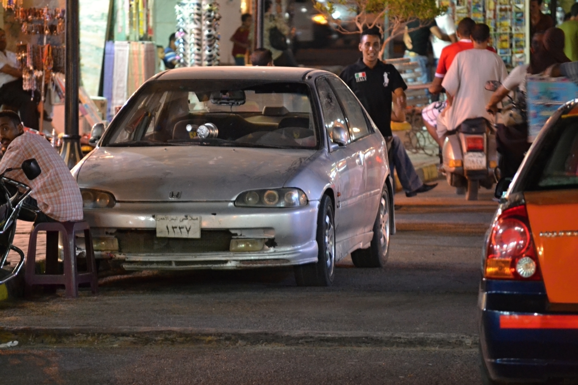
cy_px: 192
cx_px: 289
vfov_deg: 4.6
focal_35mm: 300
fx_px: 4817
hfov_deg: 6.9
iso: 3200
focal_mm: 200
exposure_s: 1/25
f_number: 5.6
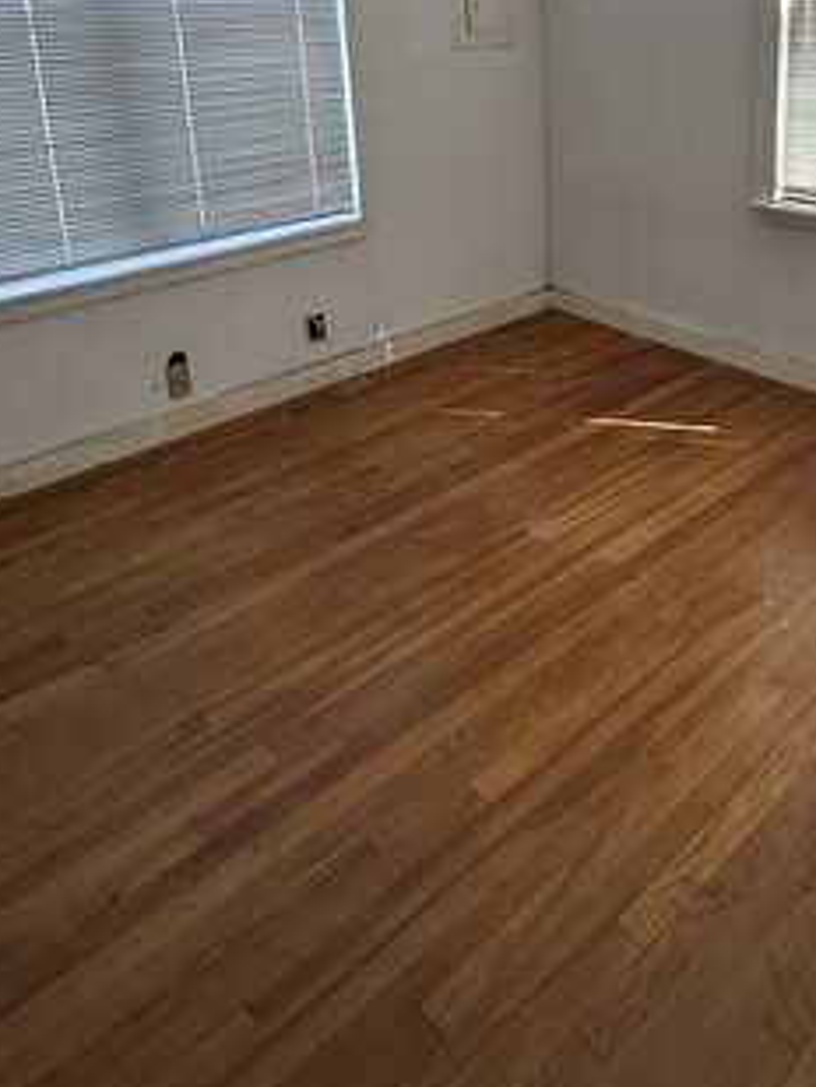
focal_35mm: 29
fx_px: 911
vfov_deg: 56.9
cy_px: 211
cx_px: 535
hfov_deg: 47.6
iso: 320
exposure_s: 1/80
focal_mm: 2.22
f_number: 2.2
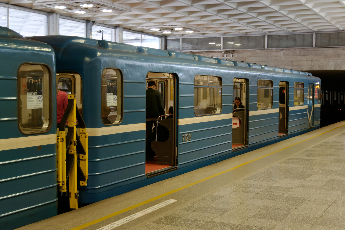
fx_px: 503
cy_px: 115
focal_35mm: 52
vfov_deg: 25.8
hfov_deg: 37.9
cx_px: 172
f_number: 4.5
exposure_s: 1/250
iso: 3200
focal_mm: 35
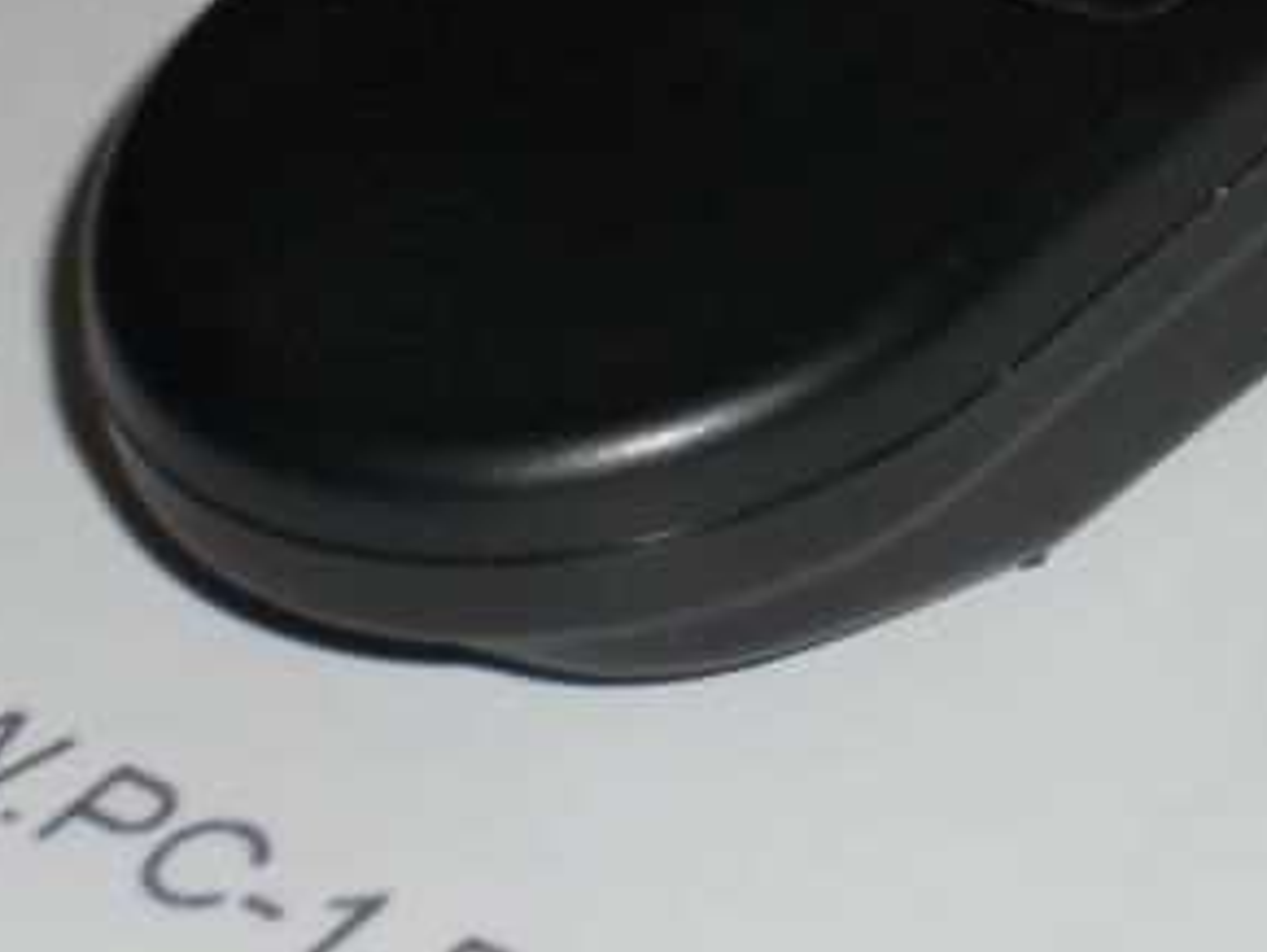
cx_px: 1158
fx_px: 8718
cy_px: -92
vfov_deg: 6.2
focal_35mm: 238
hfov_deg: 8.3
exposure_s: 1/60
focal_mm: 19.6
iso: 80
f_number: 5.9
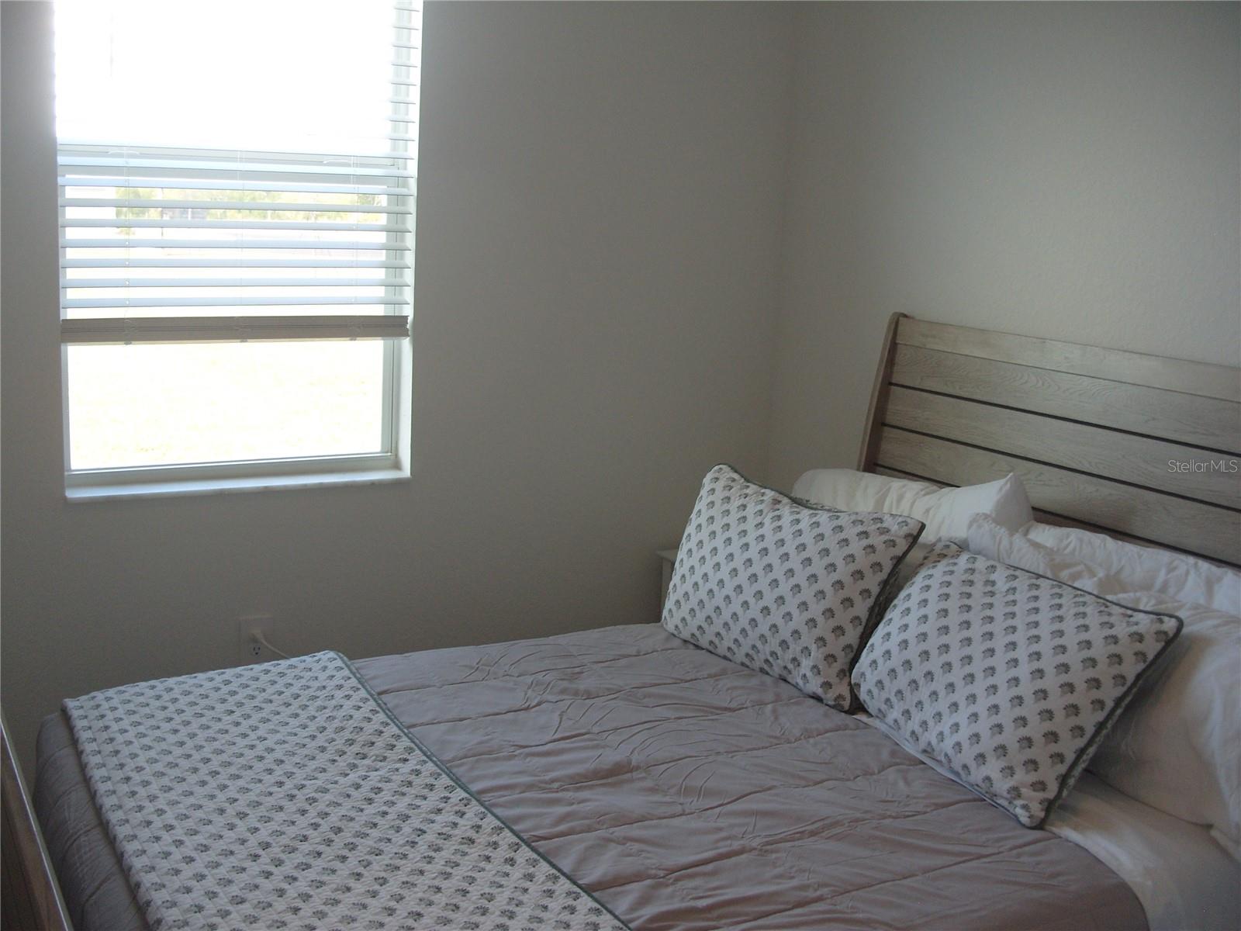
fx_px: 1255
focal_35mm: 35
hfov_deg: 52.6
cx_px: 620
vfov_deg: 40.7
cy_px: 466
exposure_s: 1/60
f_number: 2.8
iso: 100
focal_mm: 7.8
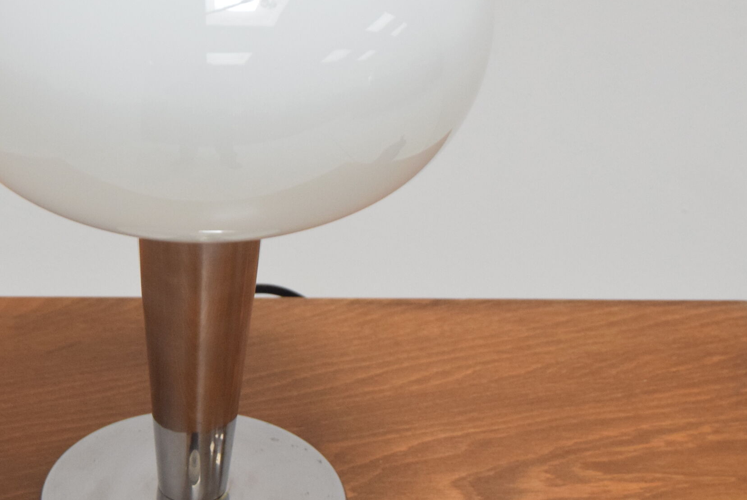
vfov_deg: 10.6
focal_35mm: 130
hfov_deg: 15.7
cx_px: 191
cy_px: 193
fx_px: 2700
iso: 1600
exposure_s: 1/30
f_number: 5.3
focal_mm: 48
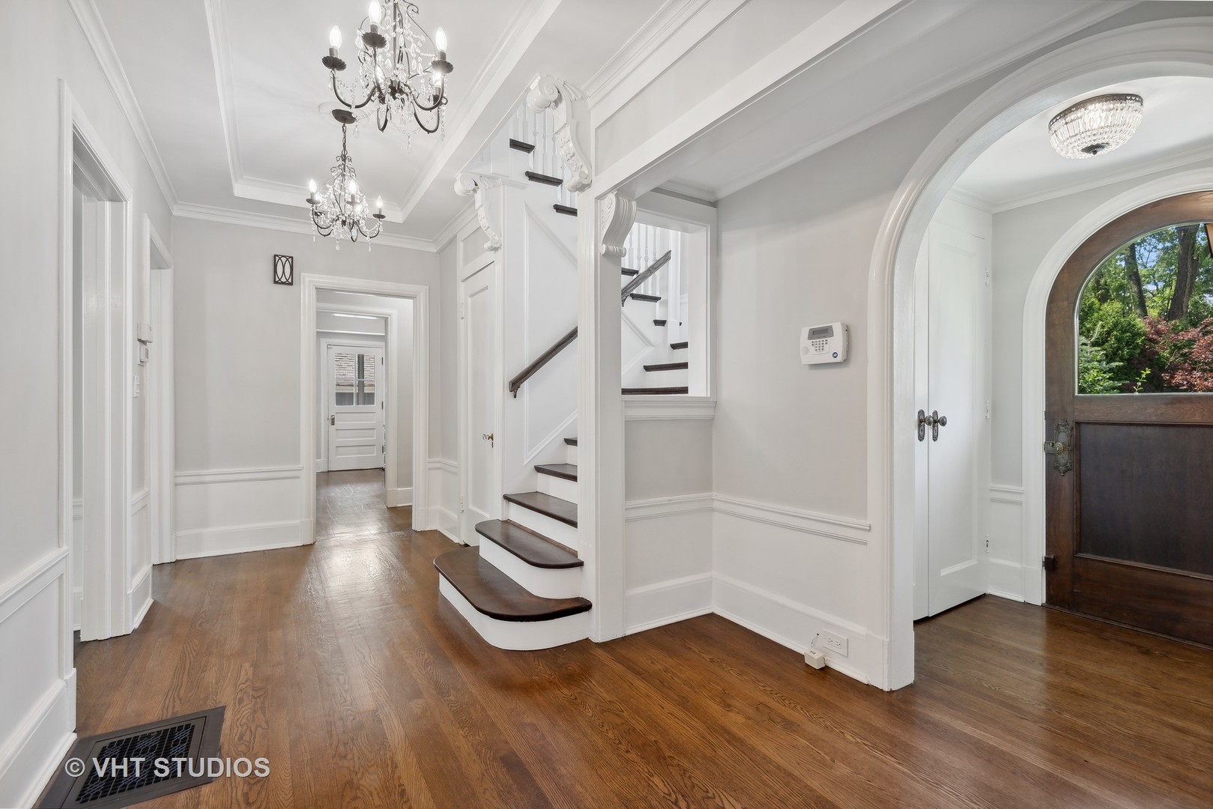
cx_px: 606
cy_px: 404
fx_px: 539
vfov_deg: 73.8
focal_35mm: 16
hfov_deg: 96.7
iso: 200
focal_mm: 16
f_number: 8
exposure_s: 1/20
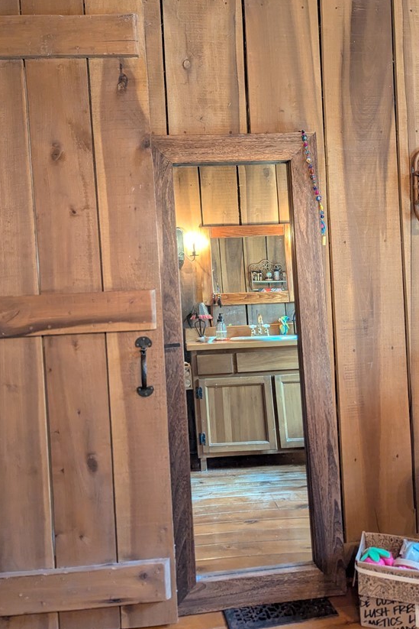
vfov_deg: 60.0
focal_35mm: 31
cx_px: 215
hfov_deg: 42.3
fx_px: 541
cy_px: 271
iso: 531
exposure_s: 1/60
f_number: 1.85
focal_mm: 6.81
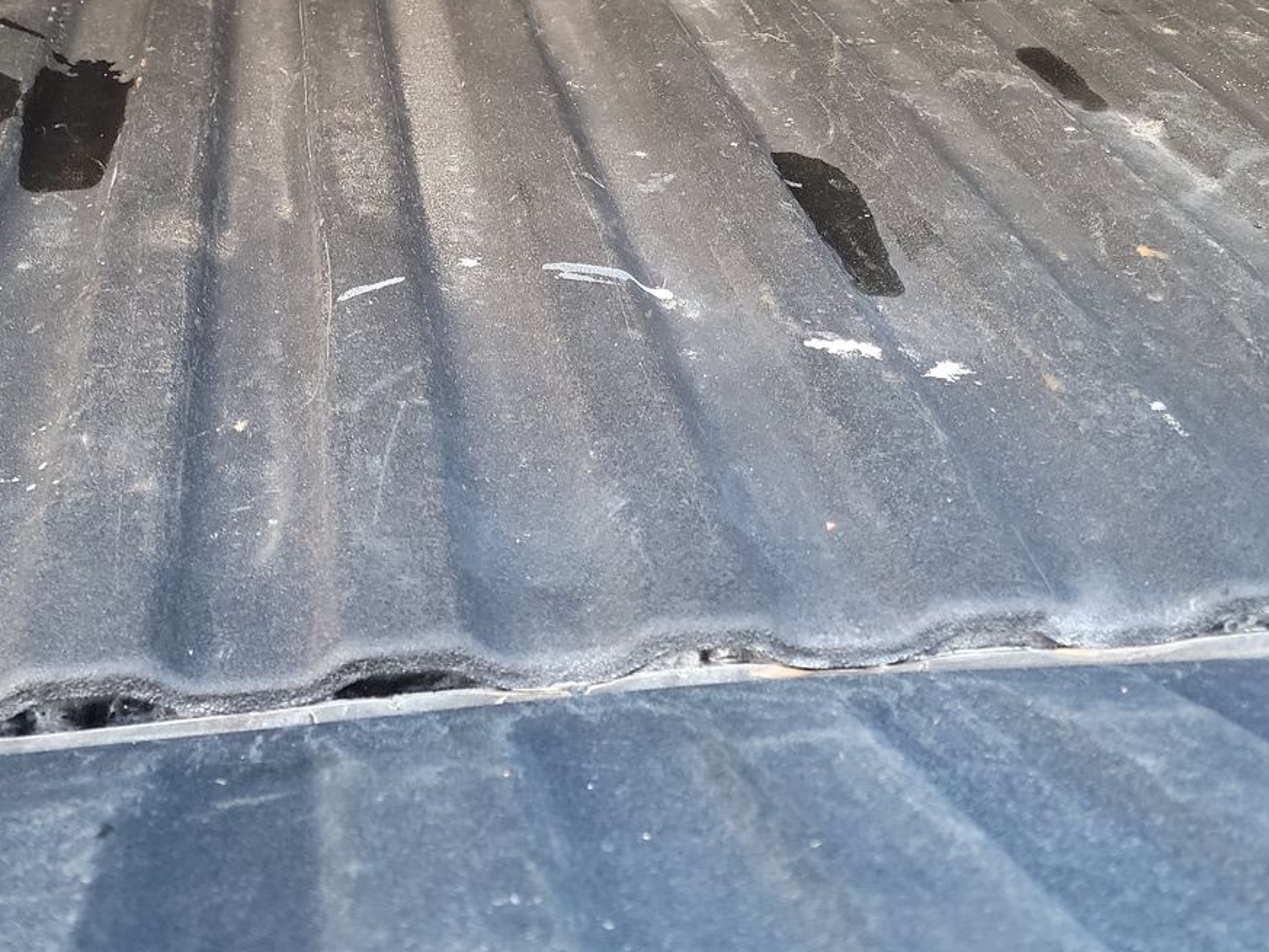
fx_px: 1613
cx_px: 520
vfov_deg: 32.0
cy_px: 185
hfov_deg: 42.8
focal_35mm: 44
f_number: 1.8
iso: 617
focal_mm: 6.7
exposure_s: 1/59
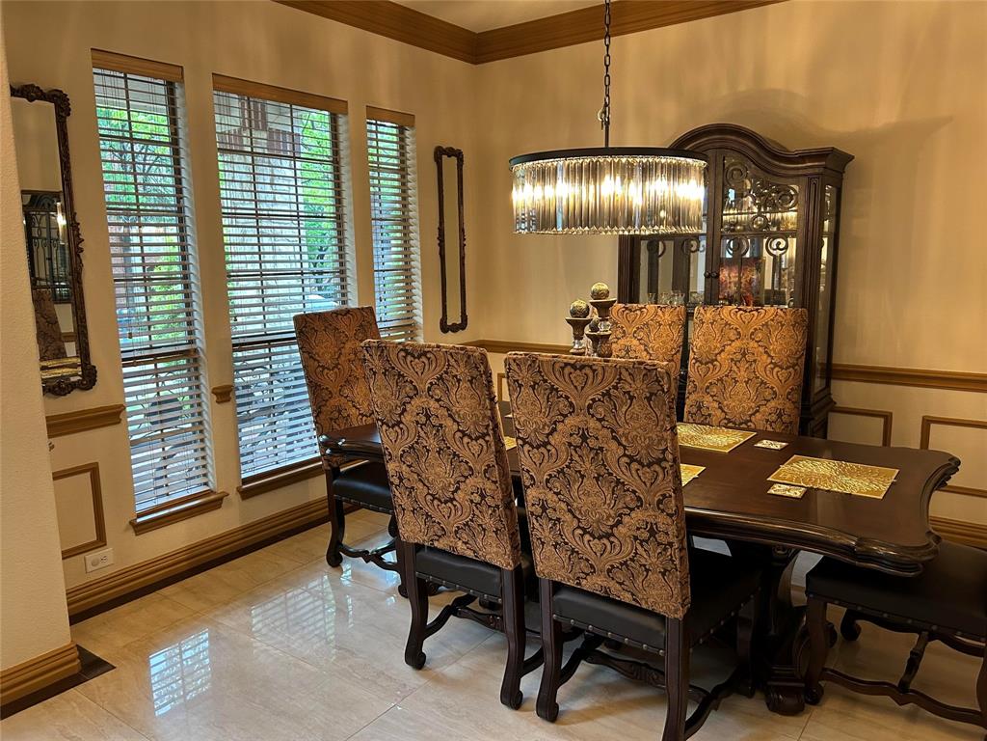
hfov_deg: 67.3
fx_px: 741
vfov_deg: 53.1
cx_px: 494
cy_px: 370
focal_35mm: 26
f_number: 1.5
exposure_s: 1/60
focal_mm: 5.7
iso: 200
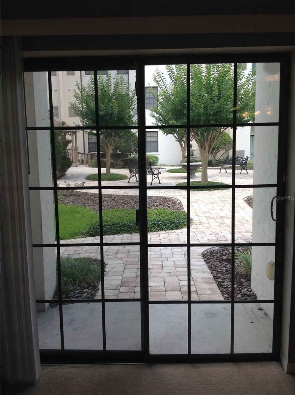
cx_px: 148
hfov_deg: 40.6
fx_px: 399
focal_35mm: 35
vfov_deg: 52.7
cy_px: 198
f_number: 2.4
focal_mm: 4.28
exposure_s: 1/282
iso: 50
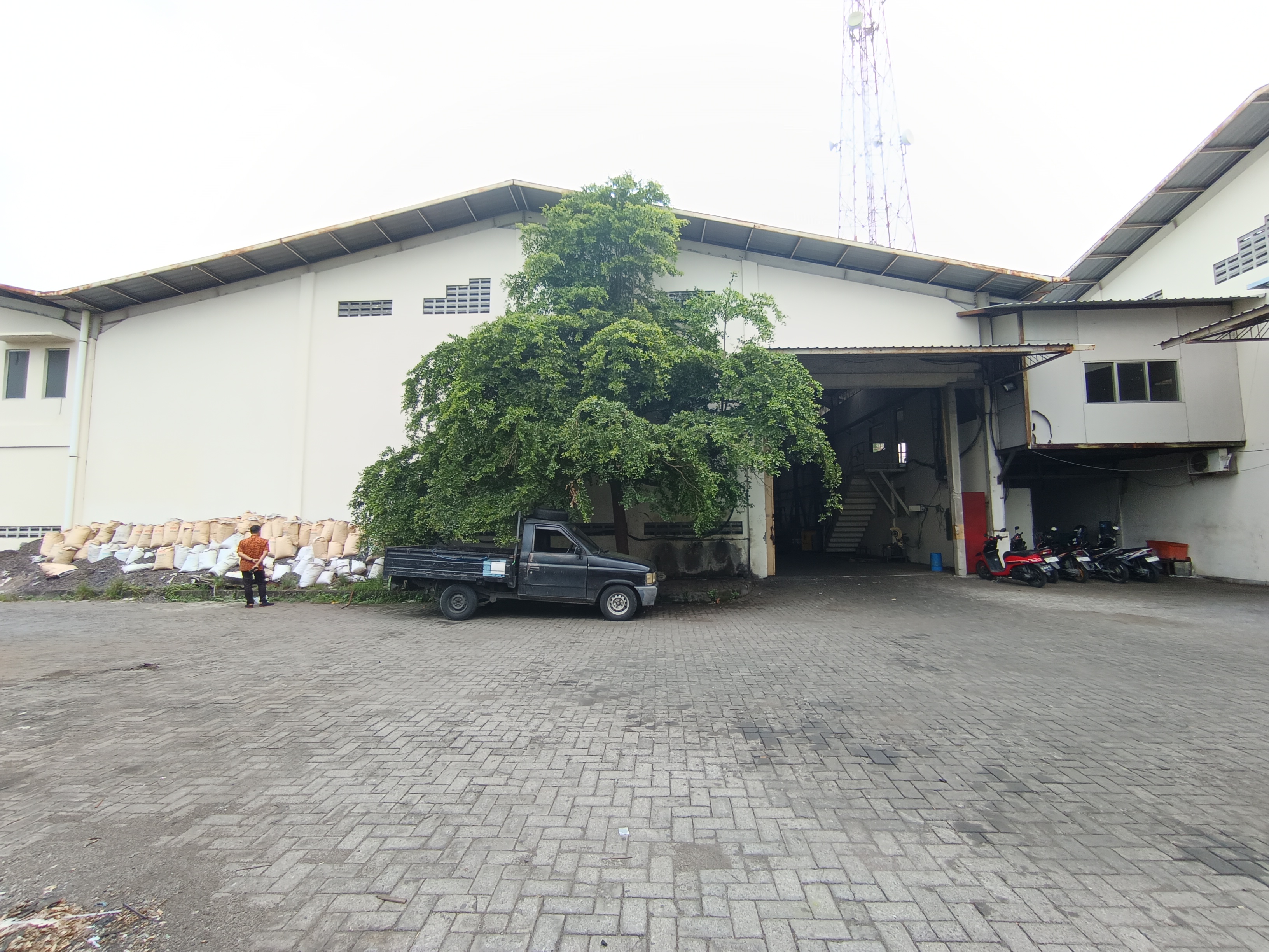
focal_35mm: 16
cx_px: 634
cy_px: 476
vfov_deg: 78.1
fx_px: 587
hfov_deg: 94.5
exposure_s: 1/126
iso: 50
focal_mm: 1.65
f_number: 2.2
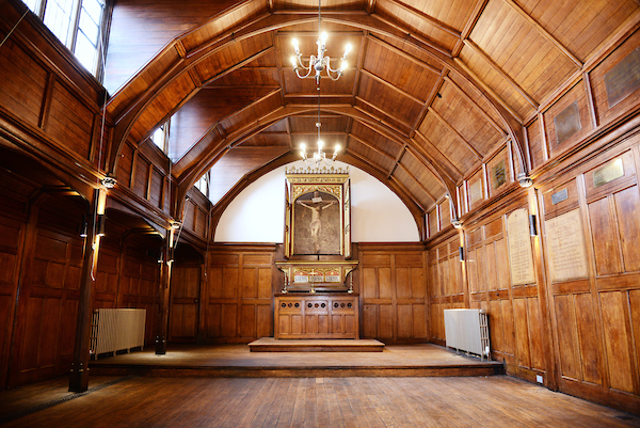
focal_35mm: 24
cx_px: 320
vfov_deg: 53.2
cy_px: 214
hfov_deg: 73.7
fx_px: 427
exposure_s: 1/100
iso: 1000
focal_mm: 24
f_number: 2.8
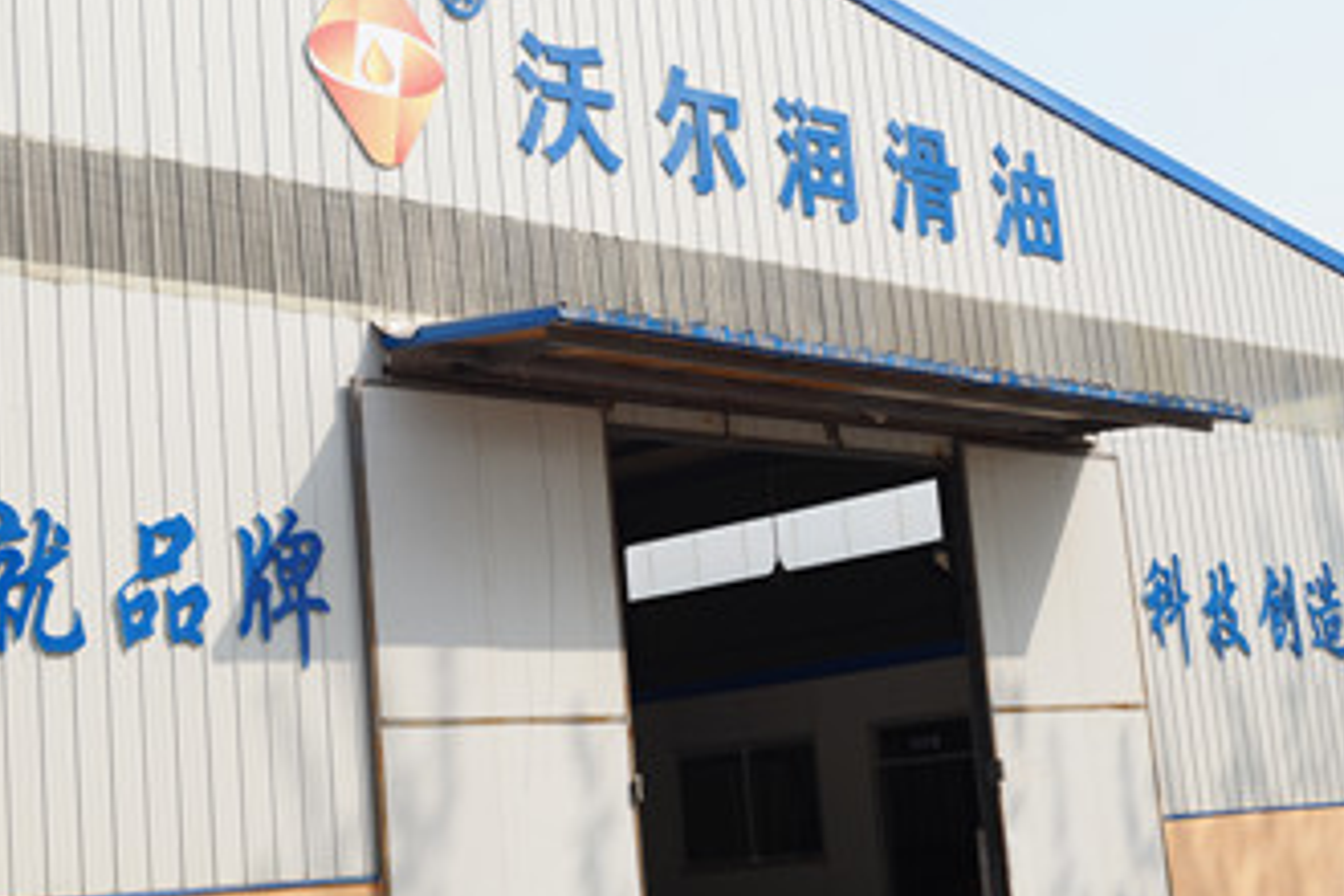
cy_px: 379
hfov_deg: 31.6
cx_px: 692
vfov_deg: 21.4
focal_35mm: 64
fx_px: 2374
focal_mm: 35
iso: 100
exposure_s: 1/125
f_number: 11
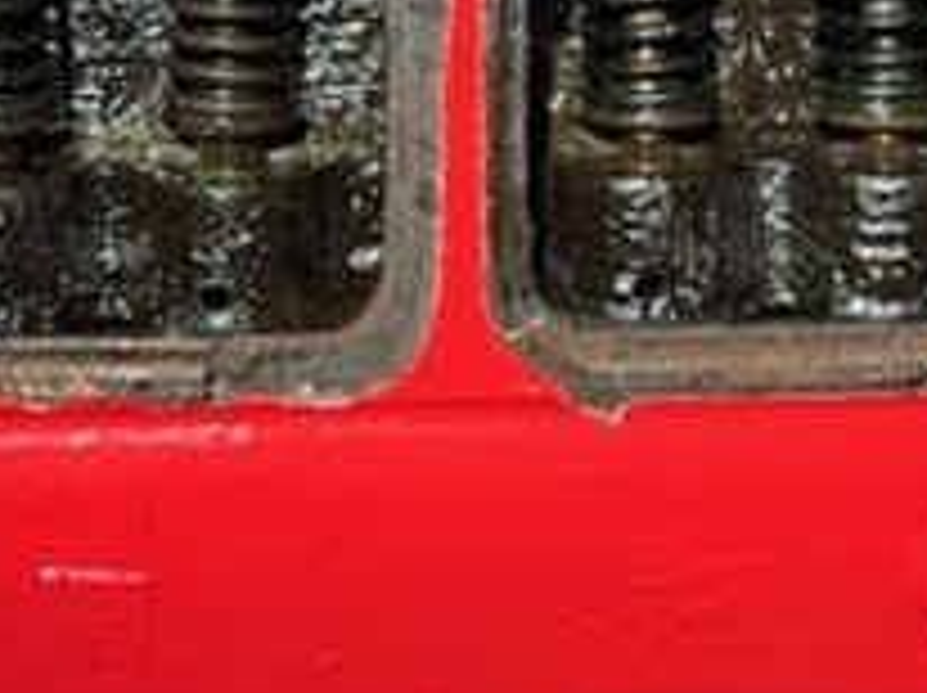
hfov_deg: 22.4
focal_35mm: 87
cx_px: 306
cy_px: -104
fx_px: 2327
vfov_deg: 16.3
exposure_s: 1/45
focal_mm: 5.7
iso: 125
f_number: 1.5
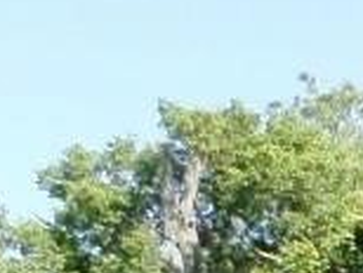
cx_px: 1009
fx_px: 1743
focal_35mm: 166
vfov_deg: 7.9
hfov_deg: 9.7
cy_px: 774
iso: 80
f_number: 2.5
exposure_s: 1/500
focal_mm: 4.5
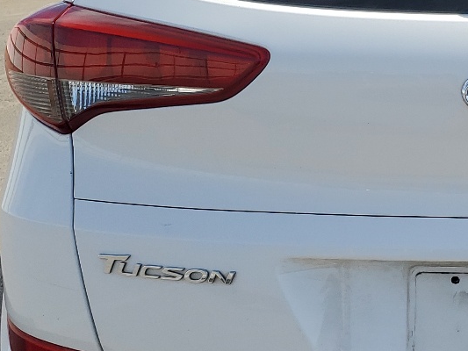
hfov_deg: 23.4
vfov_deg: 18.9
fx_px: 1055
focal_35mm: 78
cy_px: 161
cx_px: 525
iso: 50
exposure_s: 1/3333
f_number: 1.5
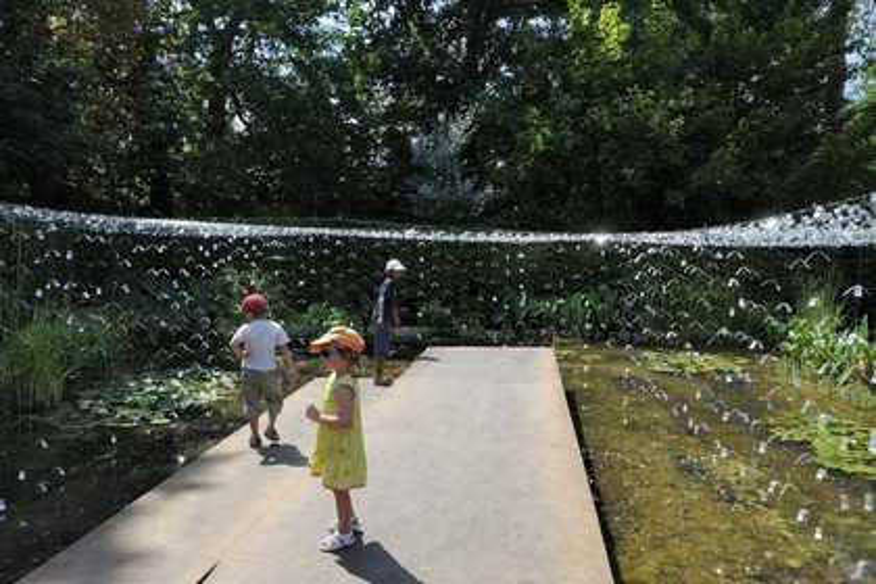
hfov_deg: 63.7
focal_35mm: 29
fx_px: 706
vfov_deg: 45.0
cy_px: 292
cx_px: 438
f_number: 13
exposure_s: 1/125
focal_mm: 29
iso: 200
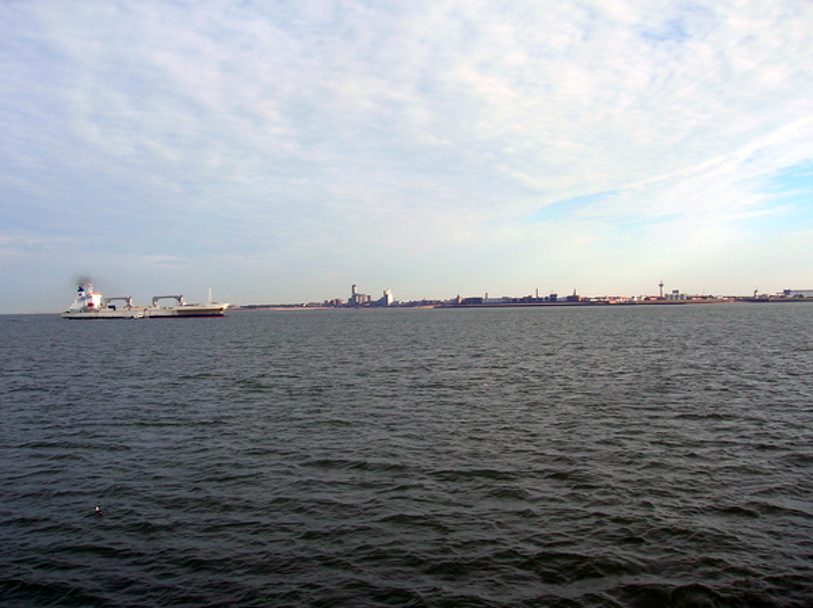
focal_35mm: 34
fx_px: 798
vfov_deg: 41.7
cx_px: 406
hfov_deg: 54.0
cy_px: 304
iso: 50
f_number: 4.9
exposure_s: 1/310
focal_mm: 5.7
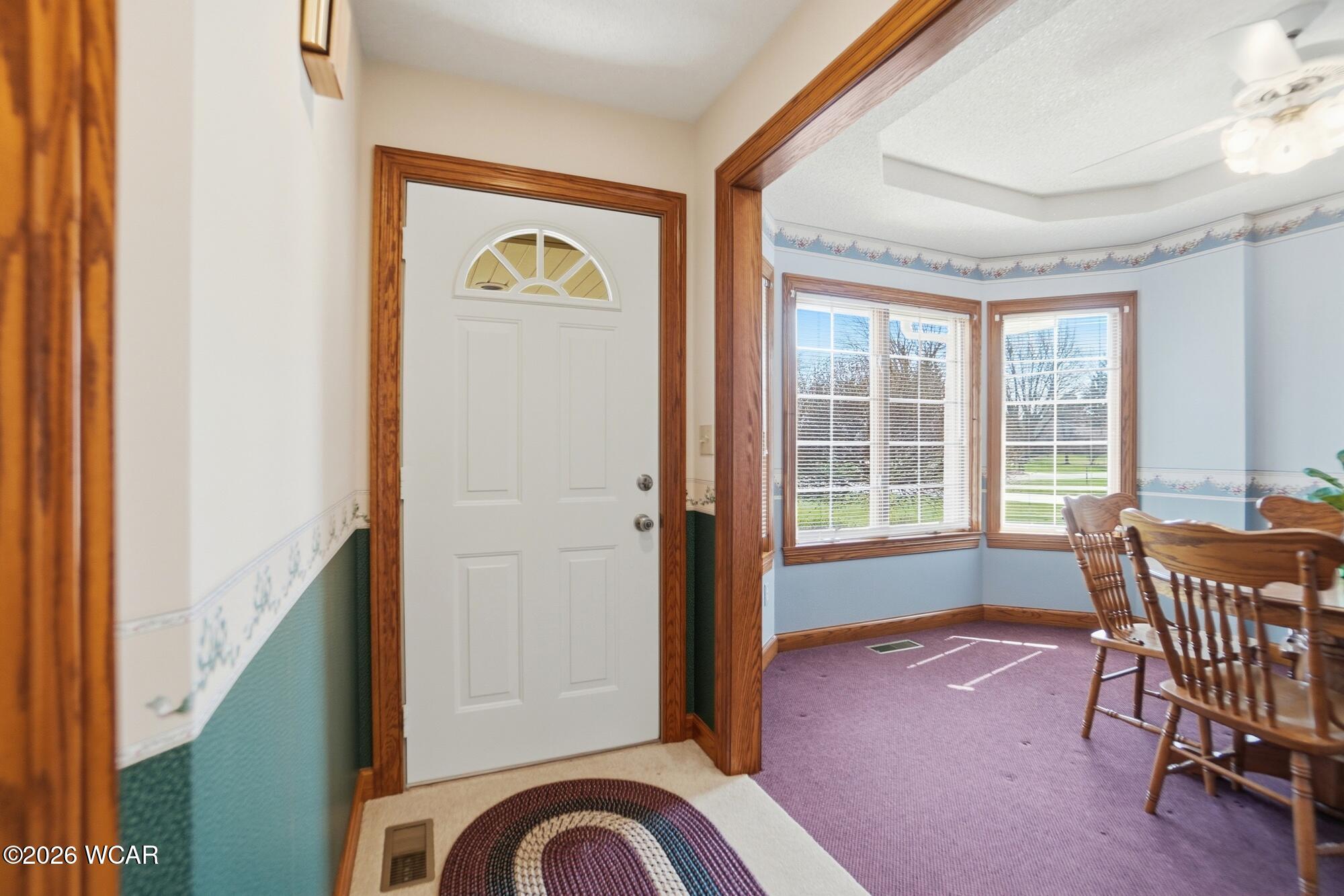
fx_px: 560
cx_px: 672
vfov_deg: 77.3
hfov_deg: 100.4
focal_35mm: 15
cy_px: 448
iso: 125
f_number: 4
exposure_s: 1/750
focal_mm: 10
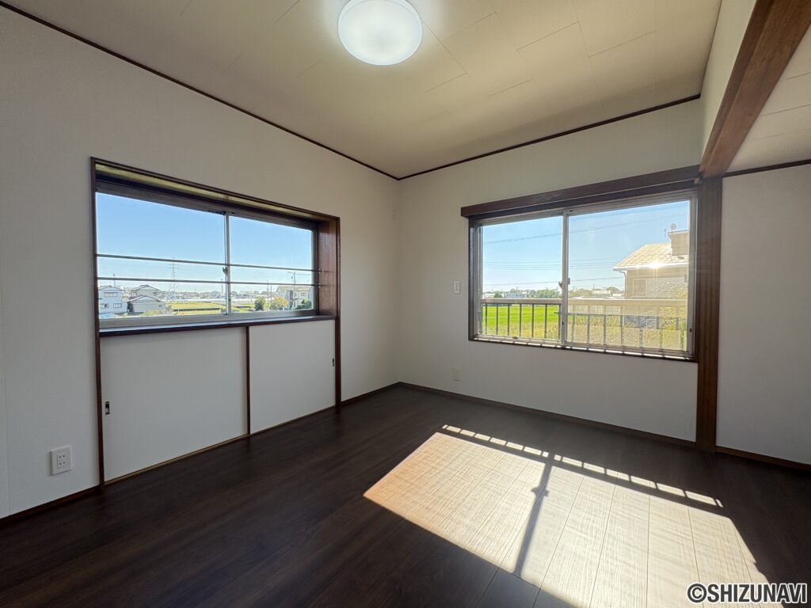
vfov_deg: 85.7
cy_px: 304
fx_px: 328
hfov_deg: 102.1
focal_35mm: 14
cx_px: 406
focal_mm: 2.22
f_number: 2.2
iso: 64
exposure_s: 1/279
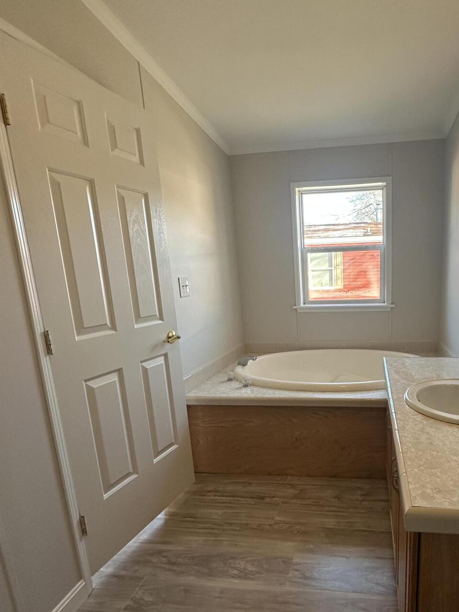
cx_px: 321
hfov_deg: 59.1
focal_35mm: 22
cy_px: 350
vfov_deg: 75.9
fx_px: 389
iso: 125
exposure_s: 1/99
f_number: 2.2
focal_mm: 2.22
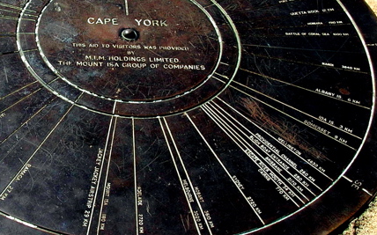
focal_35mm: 57
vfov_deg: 22.7
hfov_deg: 35.4
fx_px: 585
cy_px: 91
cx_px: 126
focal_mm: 6
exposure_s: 1/401
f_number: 3.7
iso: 50
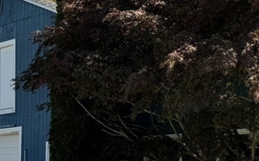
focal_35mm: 86
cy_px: 106
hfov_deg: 23.8
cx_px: 195
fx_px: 607
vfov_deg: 15.1
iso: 80
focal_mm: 6.76
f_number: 1.78
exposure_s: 1/1560
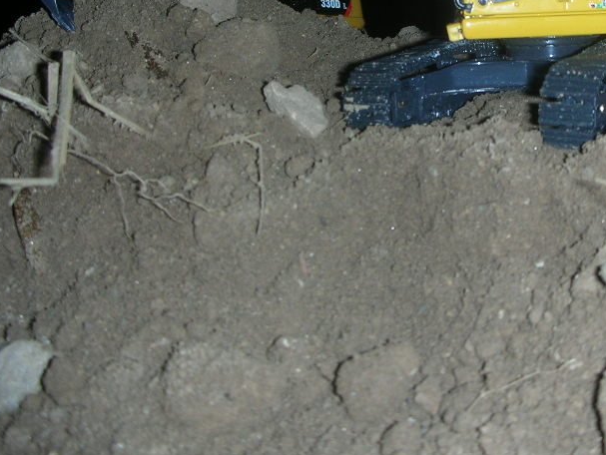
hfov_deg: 32.3
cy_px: 94
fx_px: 1033
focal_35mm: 59
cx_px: 426
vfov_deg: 24.5
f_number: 3
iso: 50
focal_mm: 5.8
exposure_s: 1/60.1
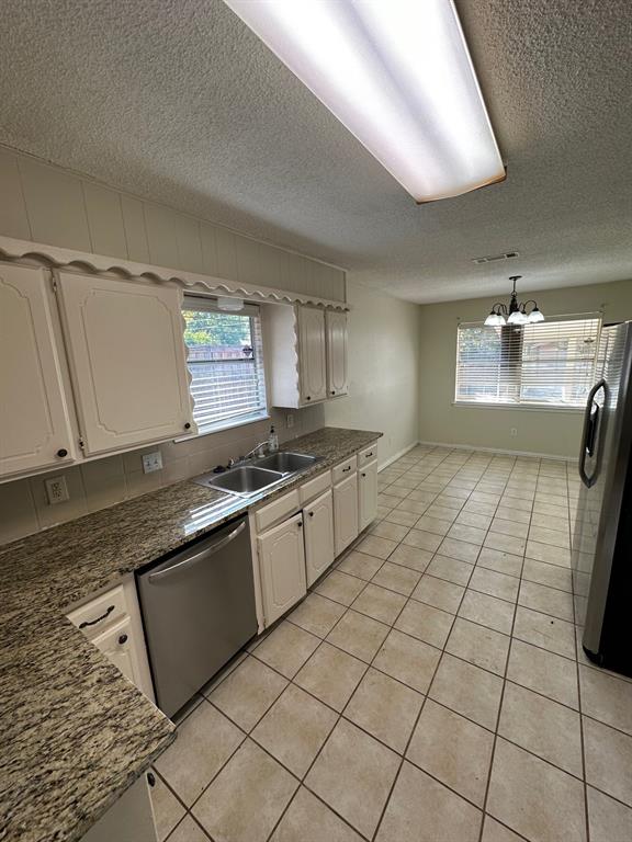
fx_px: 341
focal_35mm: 14
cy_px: 421
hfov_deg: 85.7
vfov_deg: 102.1
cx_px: 316
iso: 64
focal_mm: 2.22
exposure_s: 1/120
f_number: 2.2
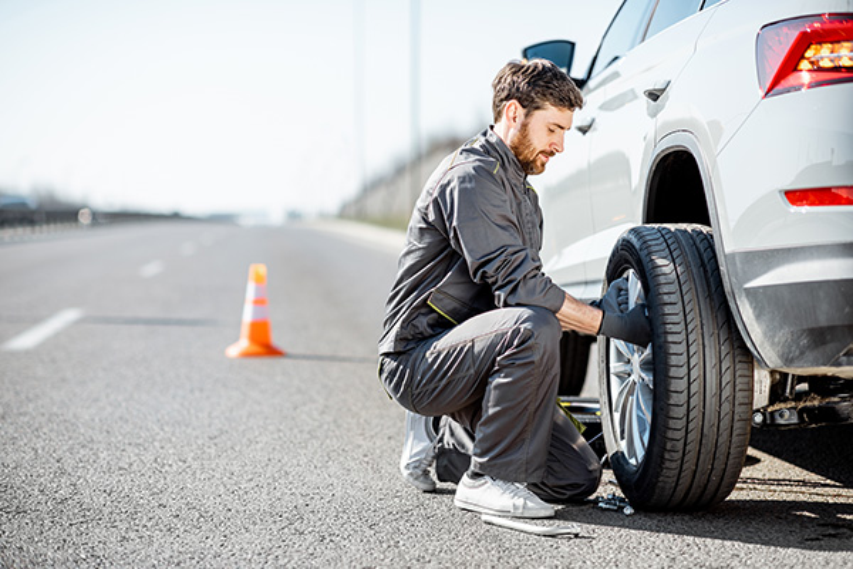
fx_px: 2014
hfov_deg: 23.9
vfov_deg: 16.1
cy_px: 284
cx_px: 426
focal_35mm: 85
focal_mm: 85
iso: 100
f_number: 2.2
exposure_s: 1/2000
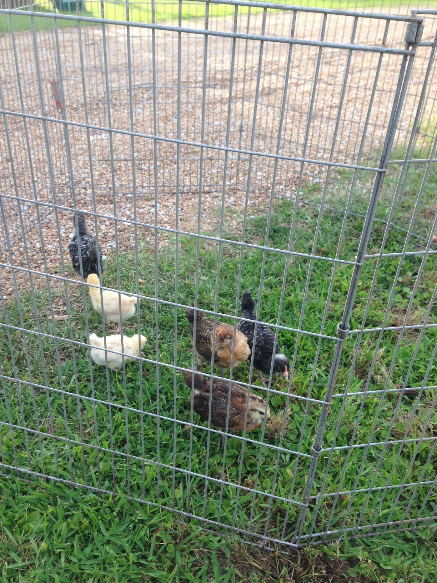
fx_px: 555
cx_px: 218
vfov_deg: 55.4
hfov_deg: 42.9
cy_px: 292
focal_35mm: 33
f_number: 2.4
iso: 50
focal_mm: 4.12
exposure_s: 1/173
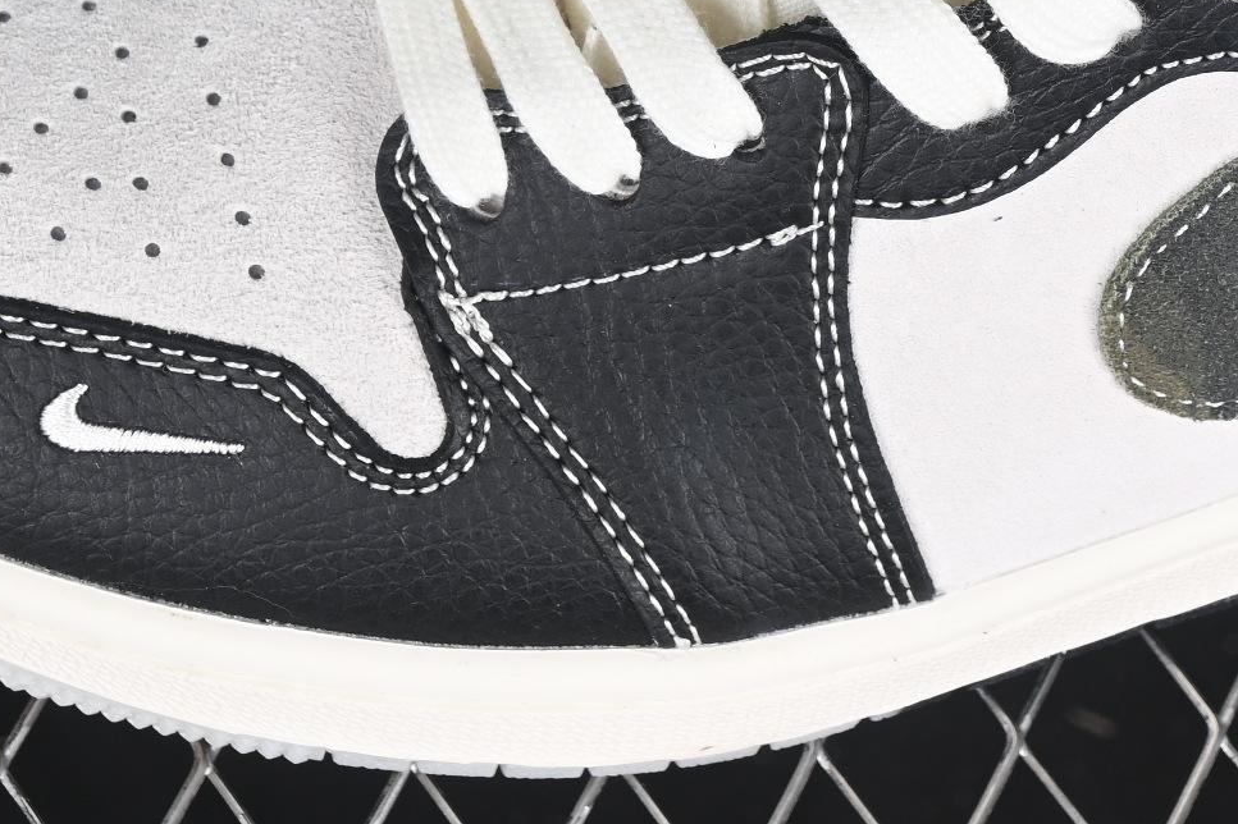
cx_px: 828
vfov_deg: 6.3
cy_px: -260
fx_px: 7425
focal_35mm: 216
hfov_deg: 9.5
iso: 160
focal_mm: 50
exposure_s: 1/60
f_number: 7.1
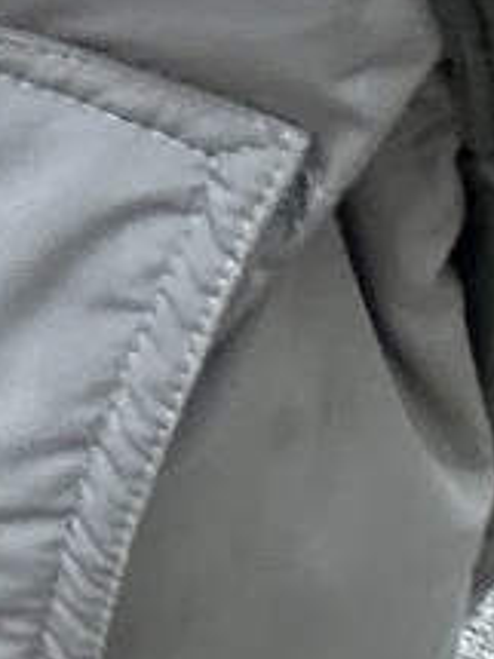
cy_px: 58
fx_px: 3828
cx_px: -1034
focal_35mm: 201
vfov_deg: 9.8
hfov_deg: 6.6
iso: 50
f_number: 1.9
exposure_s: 1/121
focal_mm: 2.69
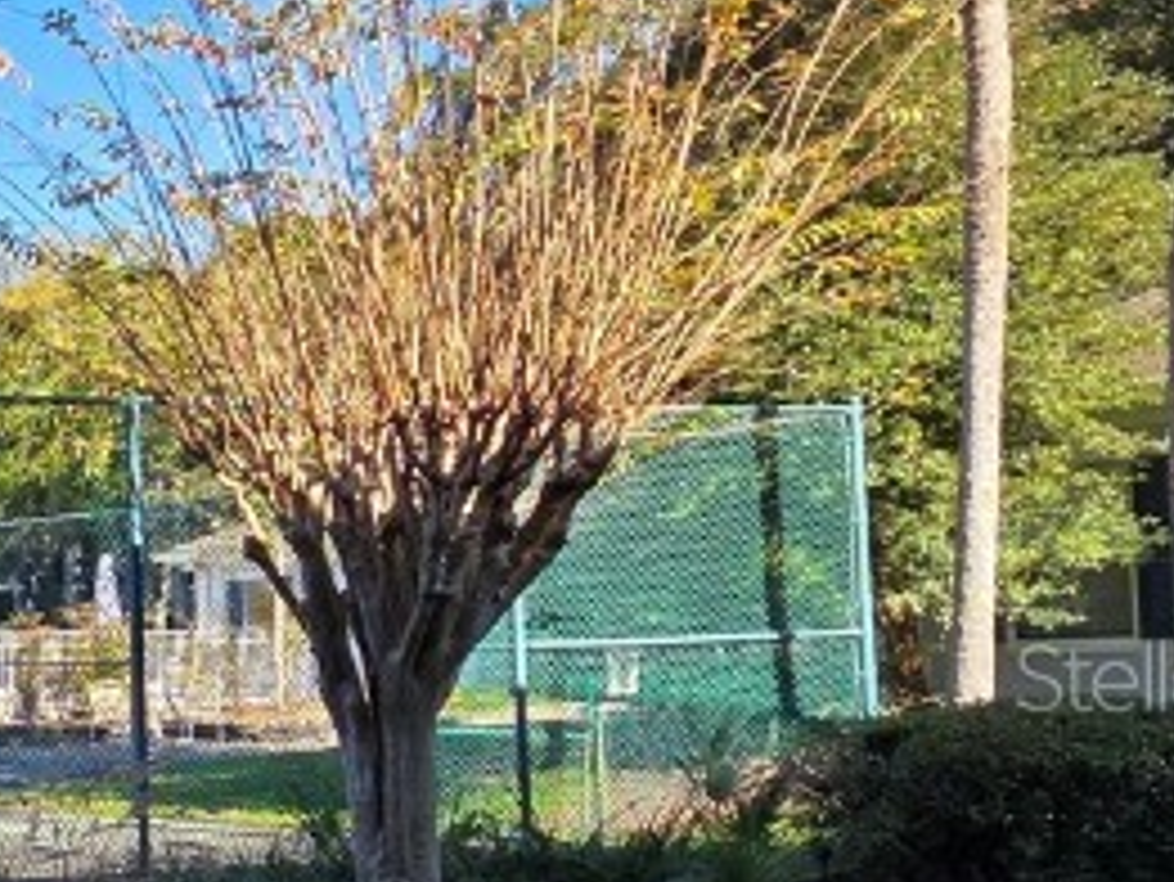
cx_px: -864
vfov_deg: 28.1
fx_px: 1730
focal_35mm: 51
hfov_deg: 23.1
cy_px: 675
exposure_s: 1/661
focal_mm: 2.2
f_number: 2.2
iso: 50
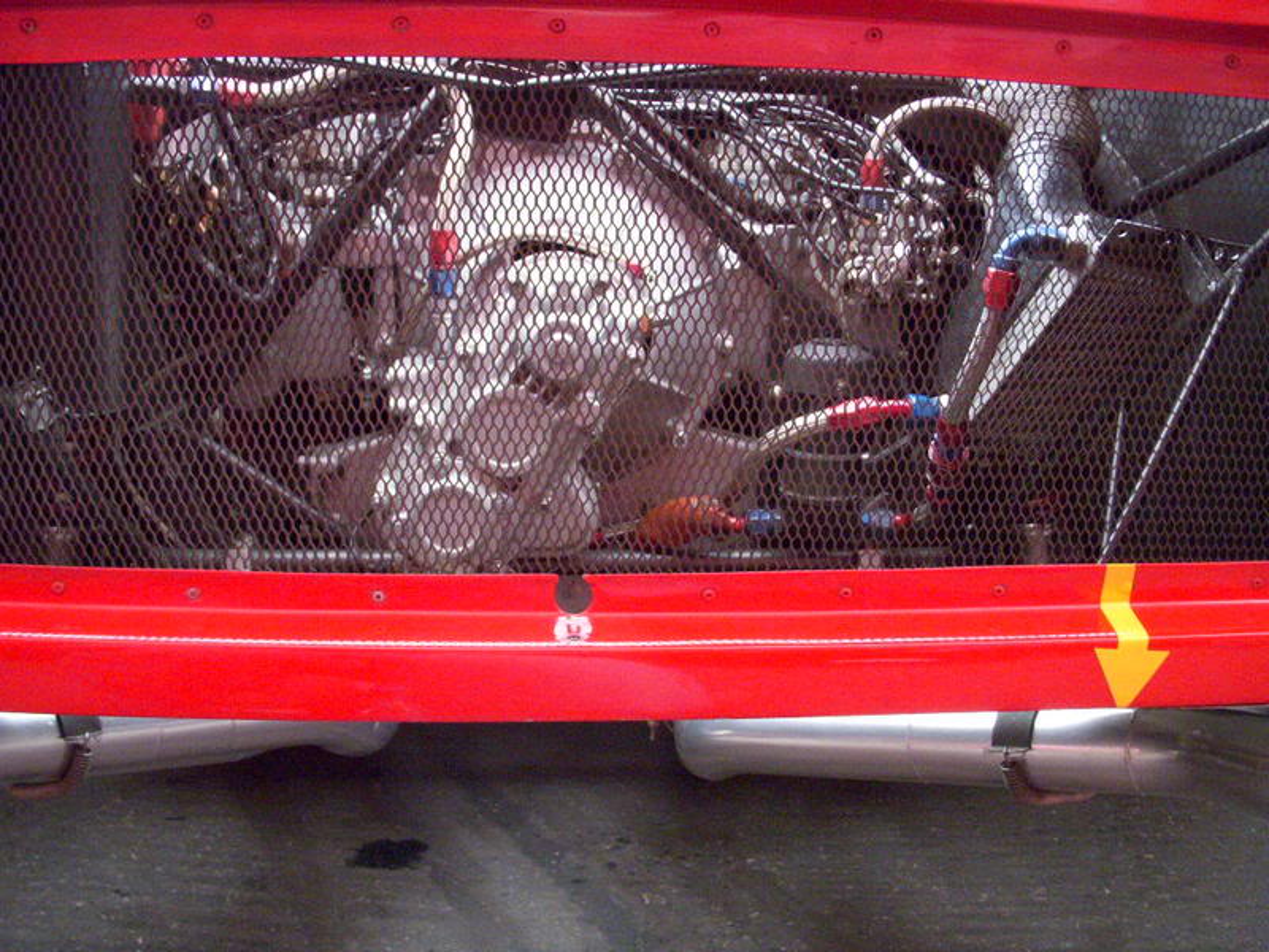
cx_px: 634
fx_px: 1393
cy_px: 476
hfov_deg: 49.0
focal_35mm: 38
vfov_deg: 37.7
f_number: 3.3
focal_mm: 6.3
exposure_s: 1/320
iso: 800
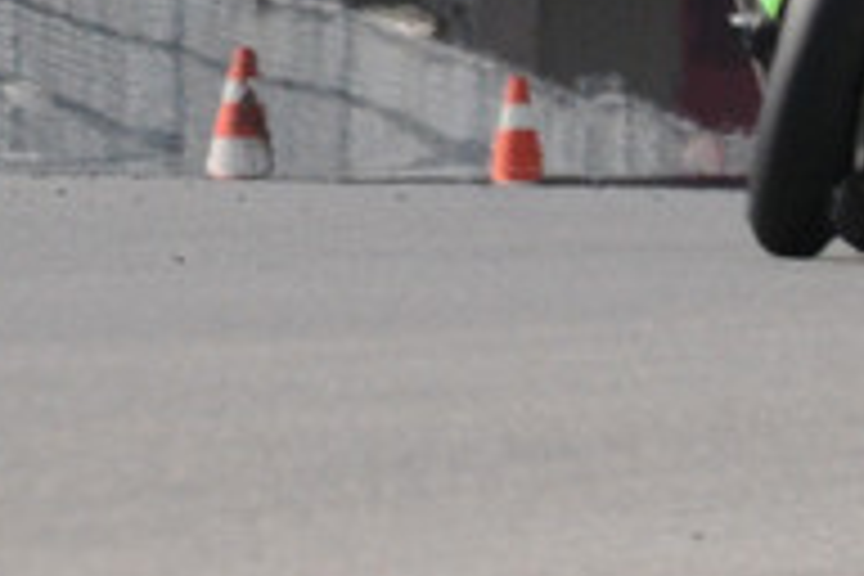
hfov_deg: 0.7
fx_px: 67675
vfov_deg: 0.5
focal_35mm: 2820
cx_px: 1058
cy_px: -108
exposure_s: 1/1000
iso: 640
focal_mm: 300
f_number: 9
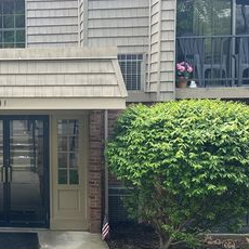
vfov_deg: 34.0
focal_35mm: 50
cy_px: 115
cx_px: -11
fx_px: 407
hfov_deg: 31.0
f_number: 1.6
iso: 50
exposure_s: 1/469
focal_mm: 5.1
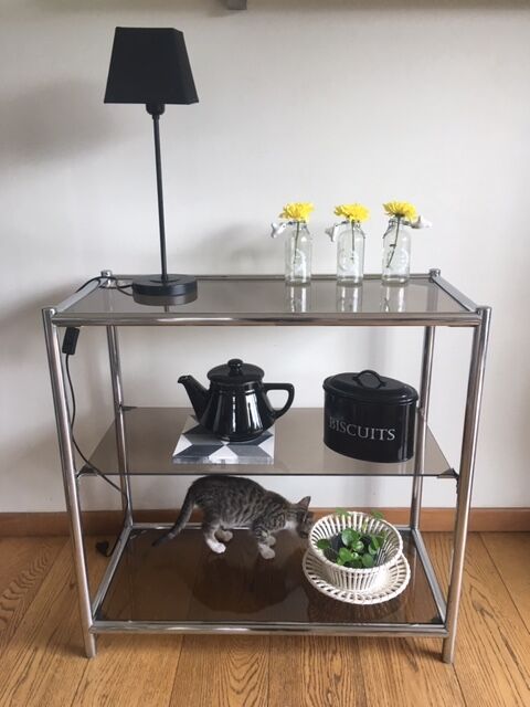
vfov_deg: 61.7
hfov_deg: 48.2
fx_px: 592
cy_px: 354
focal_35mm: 29
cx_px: 265
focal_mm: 4.15
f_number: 2.2
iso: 40
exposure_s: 1/33
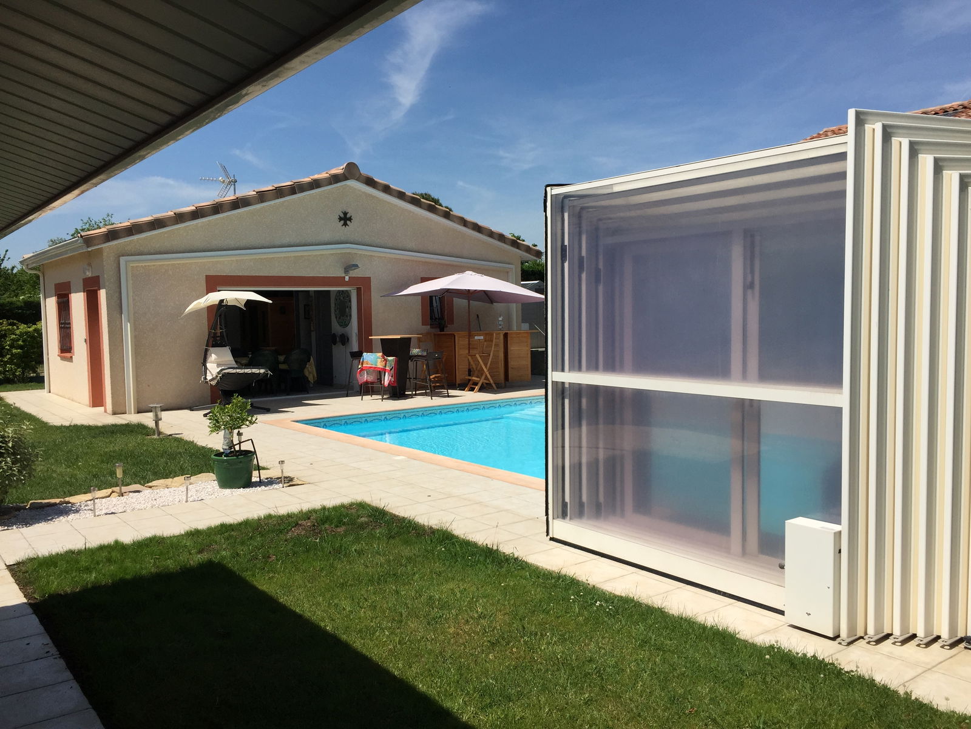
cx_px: 486
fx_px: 813
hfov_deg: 61.7
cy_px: 364
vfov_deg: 48.2
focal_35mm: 29
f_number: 2.2
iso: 32
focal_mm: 4.15
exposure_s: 1/3968
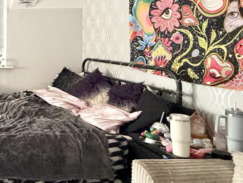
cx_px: -51
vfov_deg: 37.8
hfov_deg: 37.4
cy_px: 46
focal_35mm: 37
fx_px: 260
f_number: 2.2
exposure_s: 1/99
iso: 160
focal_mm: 2.22
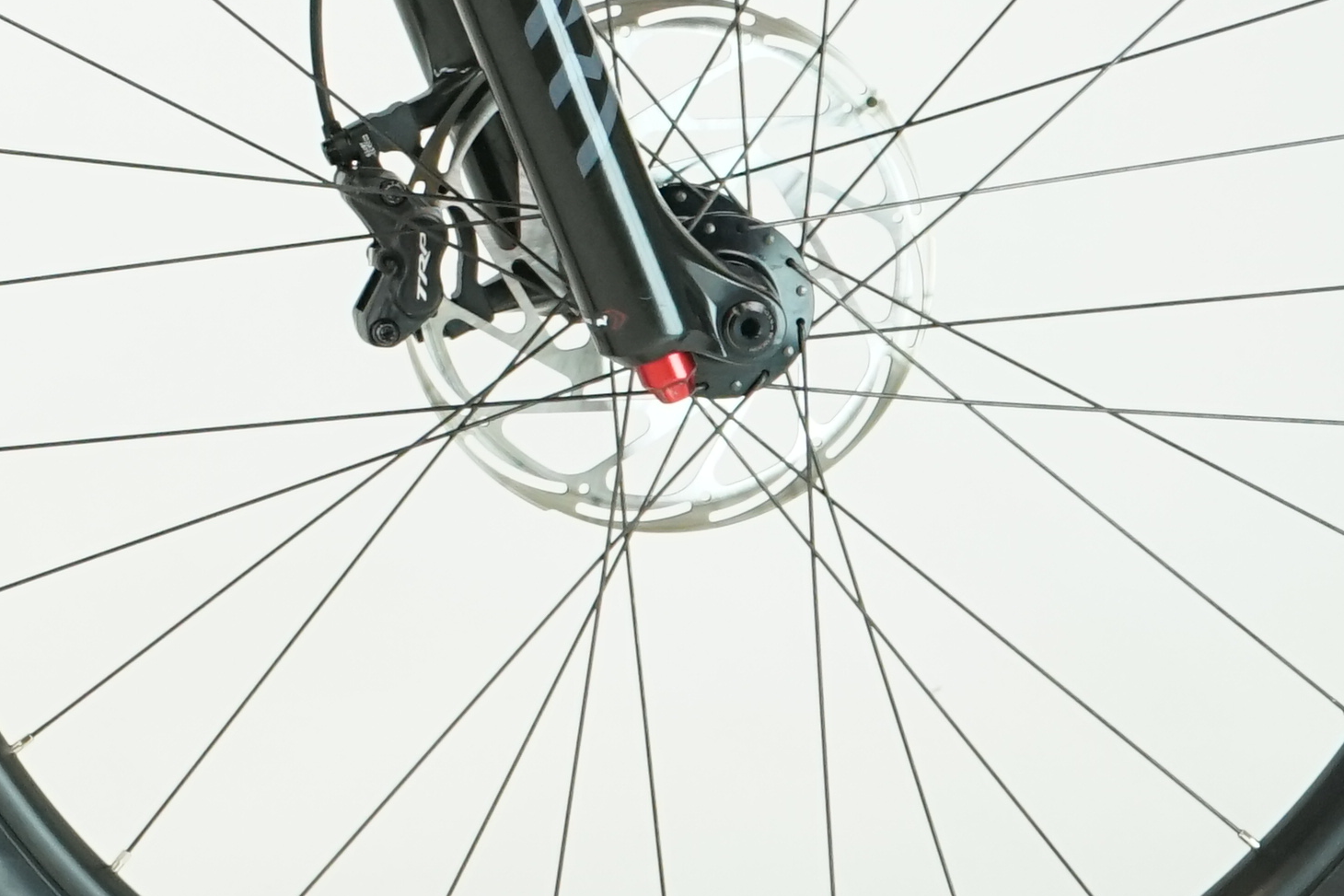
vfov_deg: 6.0
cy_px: -448
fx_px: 8436
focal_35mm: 226
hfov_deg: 8.8
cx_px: -983
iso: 1600
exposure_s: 1/200
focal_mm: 55
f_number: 5.6
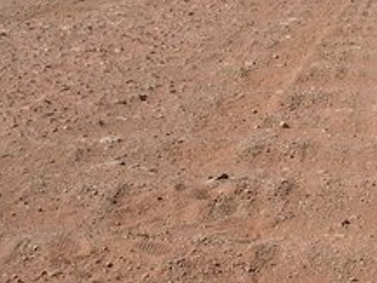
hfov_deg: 17.7
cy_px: -83
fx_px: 1144
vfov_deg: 13.6
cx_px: 464
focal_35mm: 105
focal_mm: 7.8
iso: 79
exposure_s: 1/966
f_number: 4.8
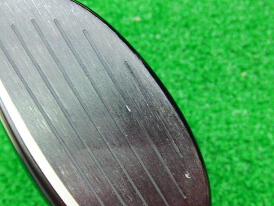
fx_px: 348
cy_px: 120
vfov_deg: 32.8
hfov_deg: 42.9
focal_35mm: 44
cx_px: 139
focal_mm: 6.42
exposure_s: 1/15
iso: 400
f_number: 3.6
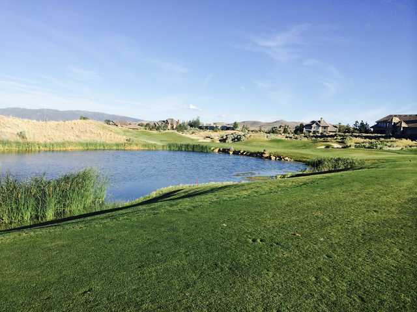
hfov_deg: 60.0
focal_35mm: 30
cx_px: 208
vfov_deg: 46.8
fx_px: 361
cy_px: 156
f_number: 2.2
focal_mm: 4.12
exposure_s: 1/1786
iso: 40
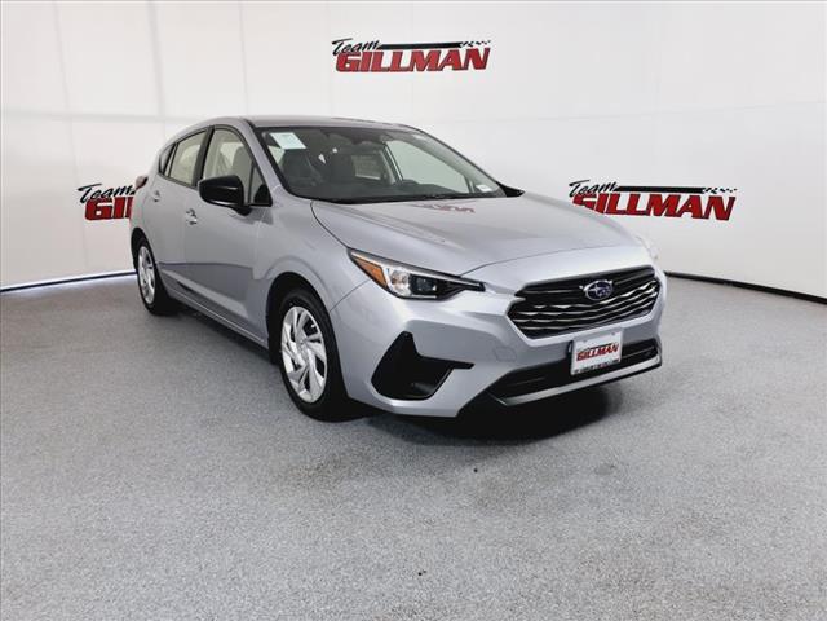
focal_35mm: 27
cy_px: 310
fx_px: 645
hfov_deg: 65.3
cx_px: 414
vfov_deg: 51.4
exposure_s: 1/120
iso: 40
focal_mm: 3.58
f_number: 1.9
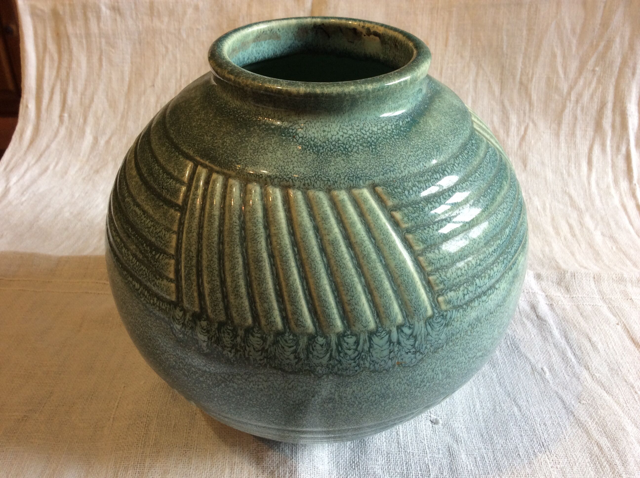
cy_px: 239
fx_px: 591
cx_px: 320
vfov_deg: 44.1
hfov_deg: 56.9
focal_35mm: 32
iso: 40
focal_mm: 3.3
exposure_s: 1/25
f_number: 2.4
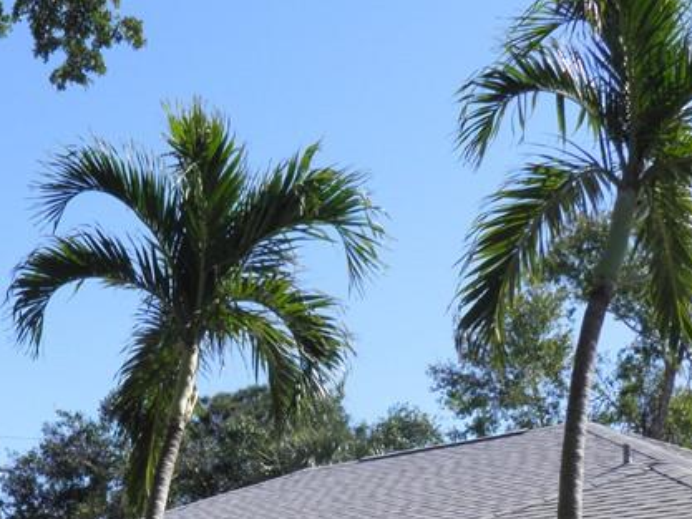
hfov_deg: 22.3
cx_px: 106
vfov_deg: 16.8
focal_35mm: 86
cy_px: 529
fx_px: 1720
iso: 50
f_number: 5.5
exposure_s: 1/250
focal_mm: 6.3
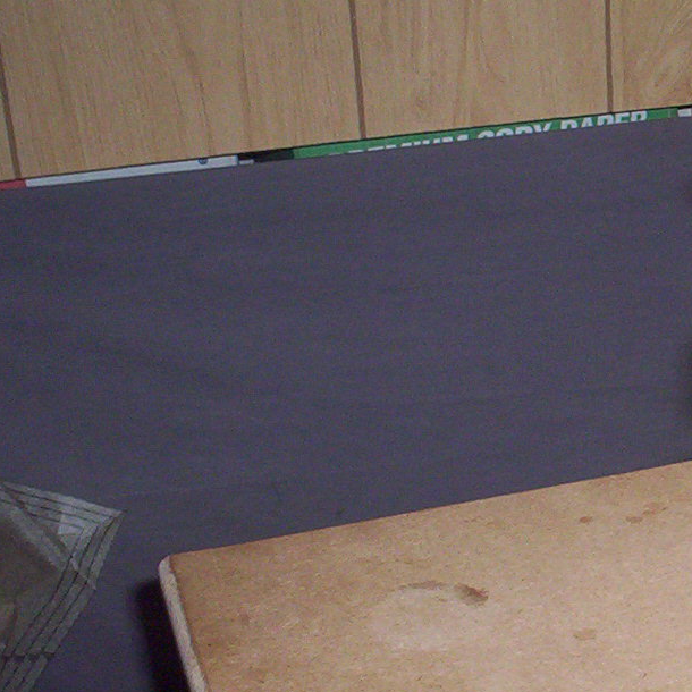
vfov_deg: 19.2
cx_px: 894
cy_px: 472
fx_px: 2036
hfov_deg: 18.0
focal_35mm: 90
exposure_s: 1/60
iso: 140
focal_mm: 4.99
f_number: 4.5
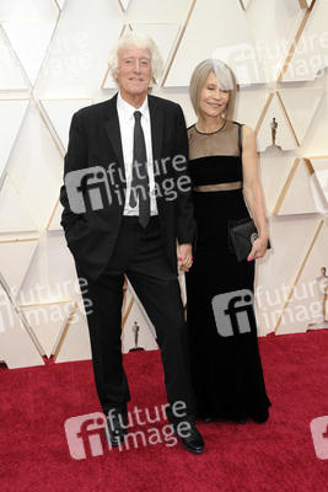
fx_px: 765
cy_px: 246
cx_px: 164
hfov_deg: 24.2
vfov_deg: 35.6
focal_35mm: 56
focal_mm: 56
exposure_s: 1/250
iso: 1000
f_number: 6.3
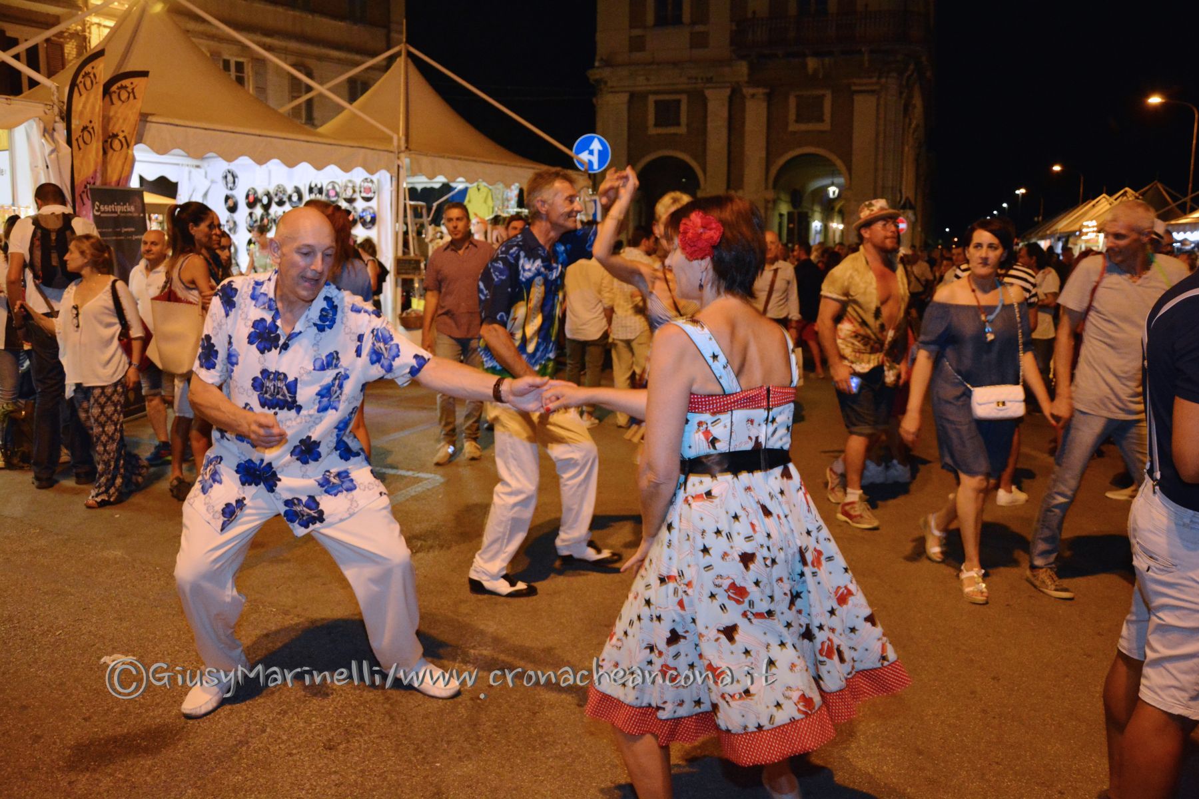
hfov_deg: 67.4
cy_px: 400
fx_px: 899
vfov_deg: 47.9
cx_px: 600
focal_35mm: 27
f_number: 4
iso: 3200
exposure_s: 1/60
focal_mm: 18
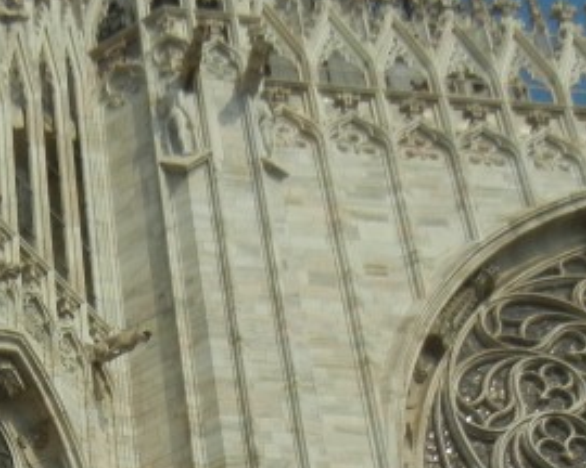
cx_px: 15
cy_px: 626
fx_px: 1925
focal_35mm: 111
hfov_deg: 17.0
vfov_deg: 13.3
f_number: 7
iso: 160
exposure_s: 1/980
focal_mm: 5.4
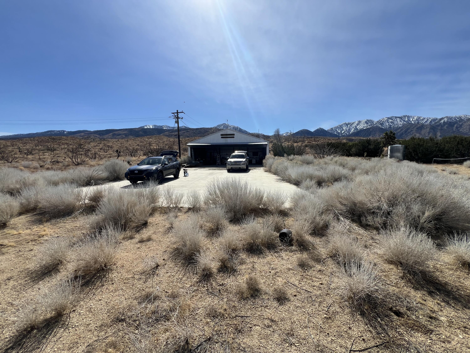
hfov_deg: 106.2
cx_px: 235
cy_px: 176
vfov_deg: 89.9
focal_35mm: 13
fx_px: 177
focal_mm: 1.57
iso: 32
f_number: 1.8
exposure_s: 1/2874
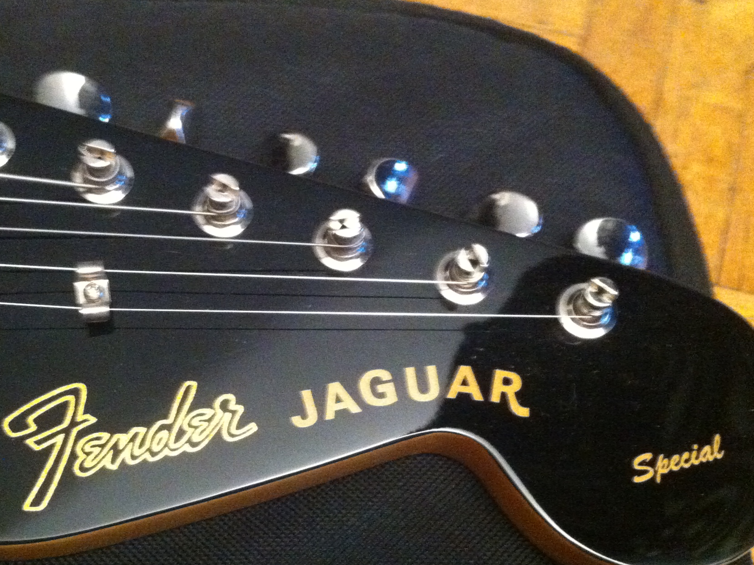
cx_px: 292
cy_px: 370
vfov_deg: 26.4
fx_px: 1198
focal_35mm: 55
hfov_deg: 34.8
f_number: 2.8
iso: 1000
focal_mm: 3.85
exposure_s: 1/15
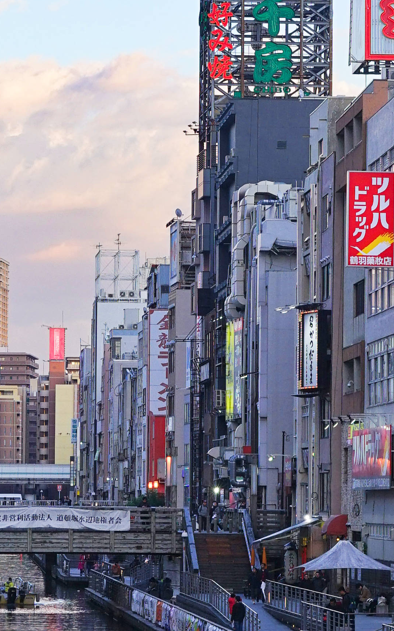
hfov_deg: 6.7
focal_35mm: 195
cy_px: 355
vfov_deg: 10.7
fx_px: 3350
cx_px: 36
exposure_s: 1/125
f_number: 8
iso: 320
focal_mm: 55
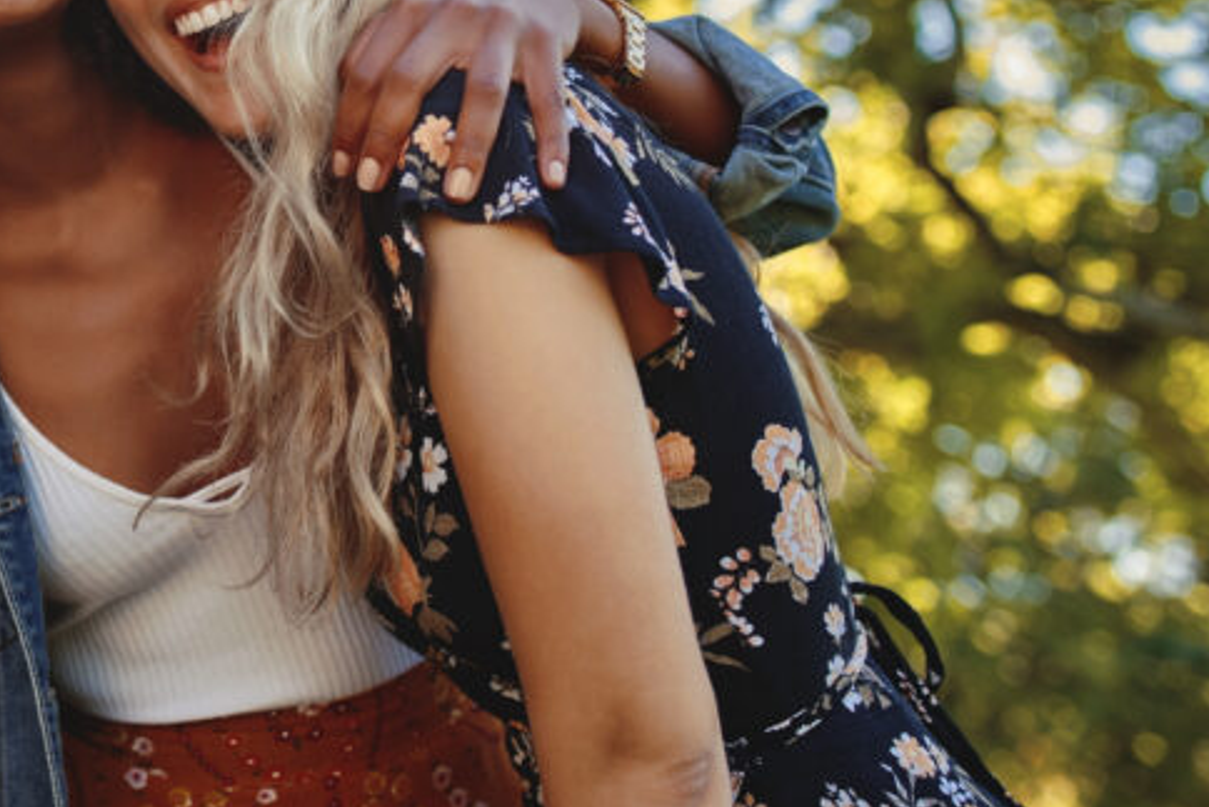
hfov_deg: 26.0
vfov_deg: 18.1
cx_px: 12
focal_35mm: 74
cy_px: 66
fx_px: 2486
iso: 160
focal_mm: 35
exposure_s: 1/400
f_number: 2.2
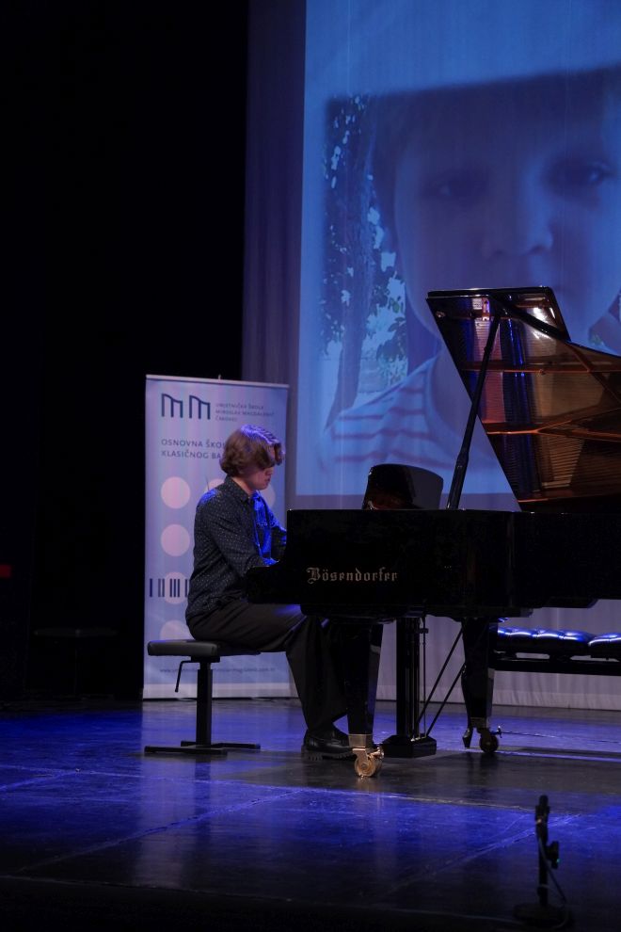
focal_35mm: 75
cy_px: 466
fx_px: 1940
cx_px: 310
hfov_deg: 18.2
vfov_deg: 27.0
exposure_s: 1/160
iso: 2000
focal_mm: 50
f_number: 2.8
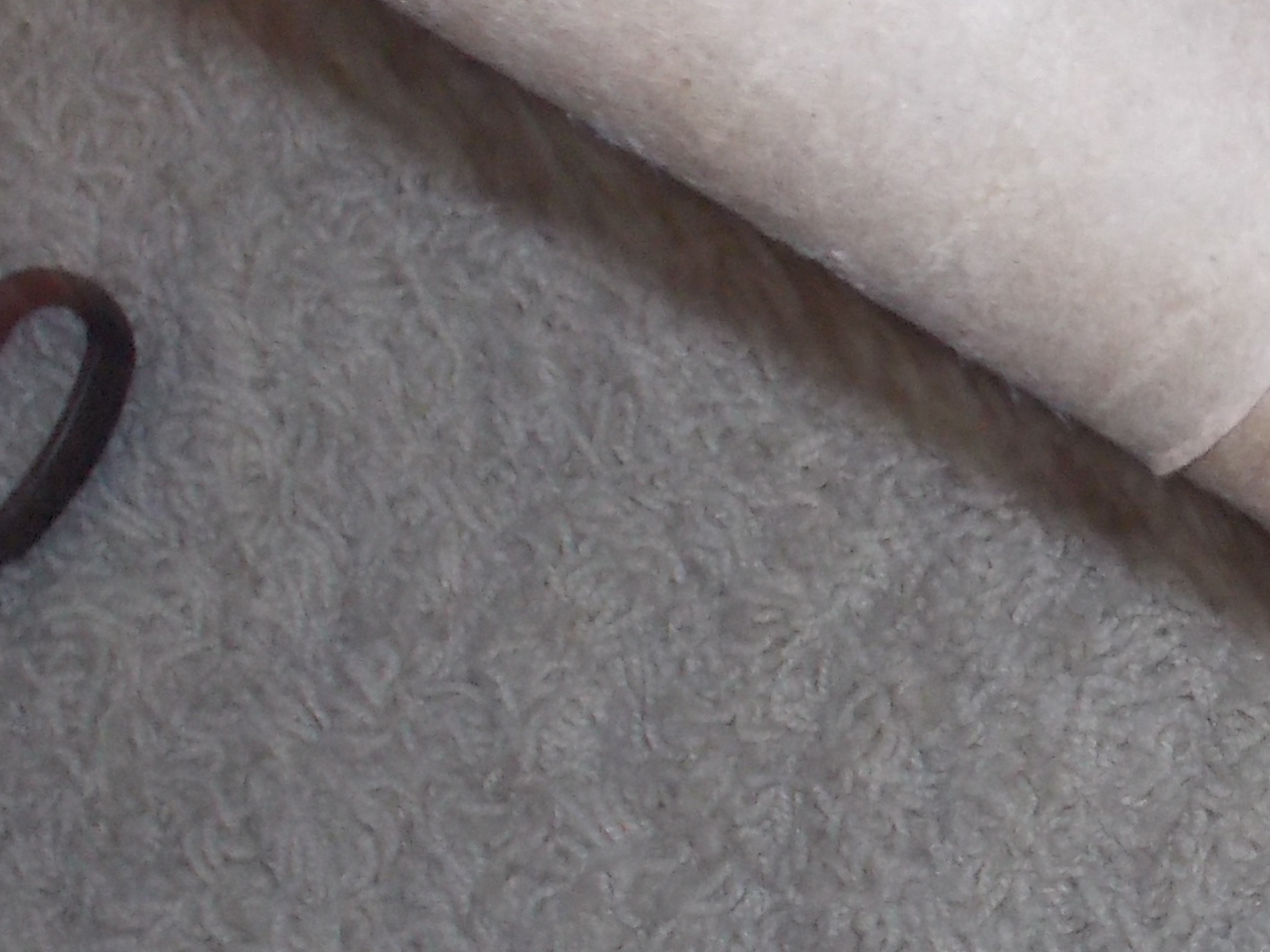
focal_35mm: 106
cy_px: 490
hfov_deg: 17.4
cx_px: 1677
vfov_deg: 14.0
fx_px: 3889
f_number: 3.7
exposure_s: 1/30
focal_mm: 5.2
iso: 200
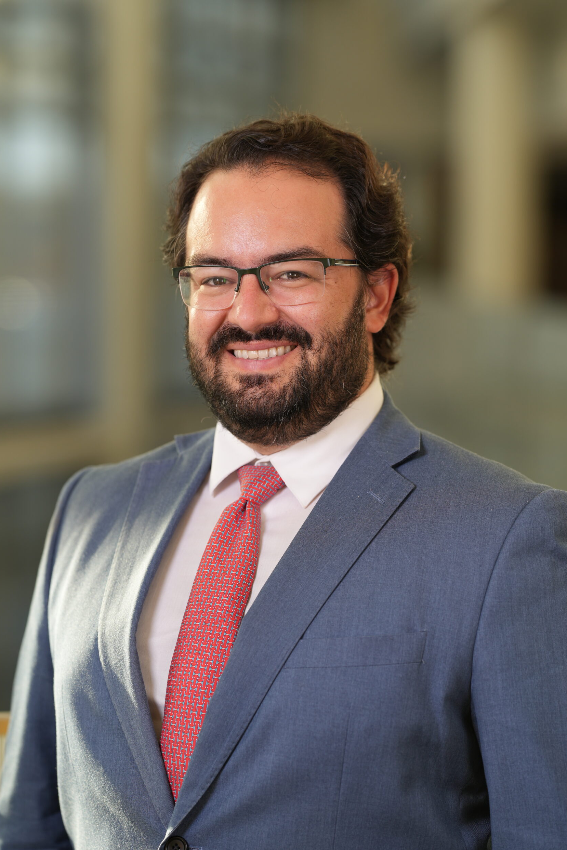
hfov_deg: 9.9
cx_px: 278
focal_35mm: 139
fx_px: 3283
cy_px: 430
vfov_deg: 14.8
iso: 125
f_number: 2.8
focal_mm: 135
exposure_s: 1/320
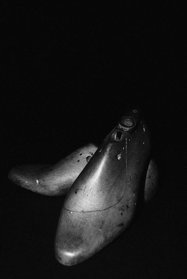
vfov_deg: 36.8
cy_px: 140
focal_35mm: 54
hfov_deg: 25.1
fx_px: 420
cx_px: 94
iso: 100
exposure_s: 1/15
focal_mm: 36
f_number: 5
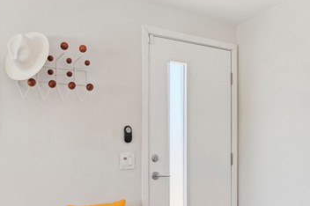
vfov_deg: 33.0
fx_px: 344
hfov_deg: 48.3
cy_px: 141
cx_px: 183
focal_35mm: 40
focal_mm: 22
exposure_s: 1/30
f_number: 8
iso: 320
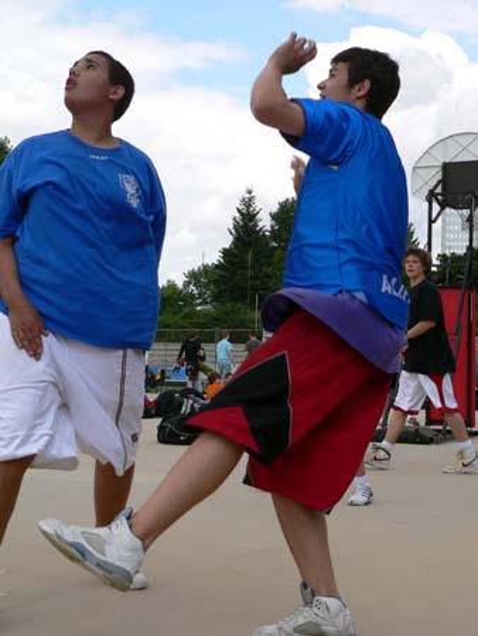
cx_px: 239
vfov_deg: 30.7
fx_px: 1159
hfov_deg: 23.3
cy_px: 318
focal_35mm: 63
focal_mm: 10.5
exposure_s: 1/500
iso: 80
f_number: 3.7
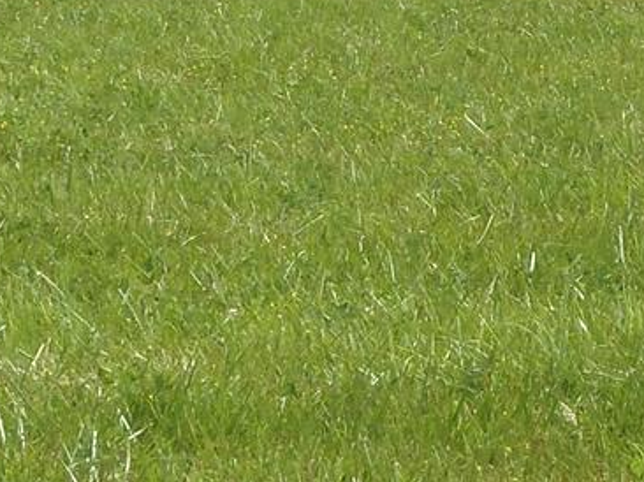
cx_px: 709
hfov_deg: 10.0
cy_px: 121
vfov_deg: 7.6
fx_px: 3644
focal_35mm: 196
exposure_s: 1/640
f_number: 3.4
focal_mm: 6.5
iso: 64
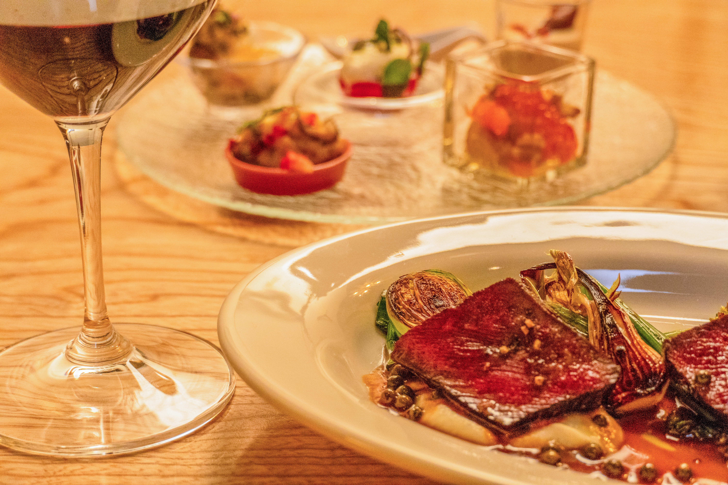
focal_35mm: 72
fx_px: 1456
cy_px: 242
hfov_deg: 28.1
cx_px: 364
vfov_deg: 18.9
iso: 4000
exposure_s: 1/80
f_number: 5
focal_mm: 48
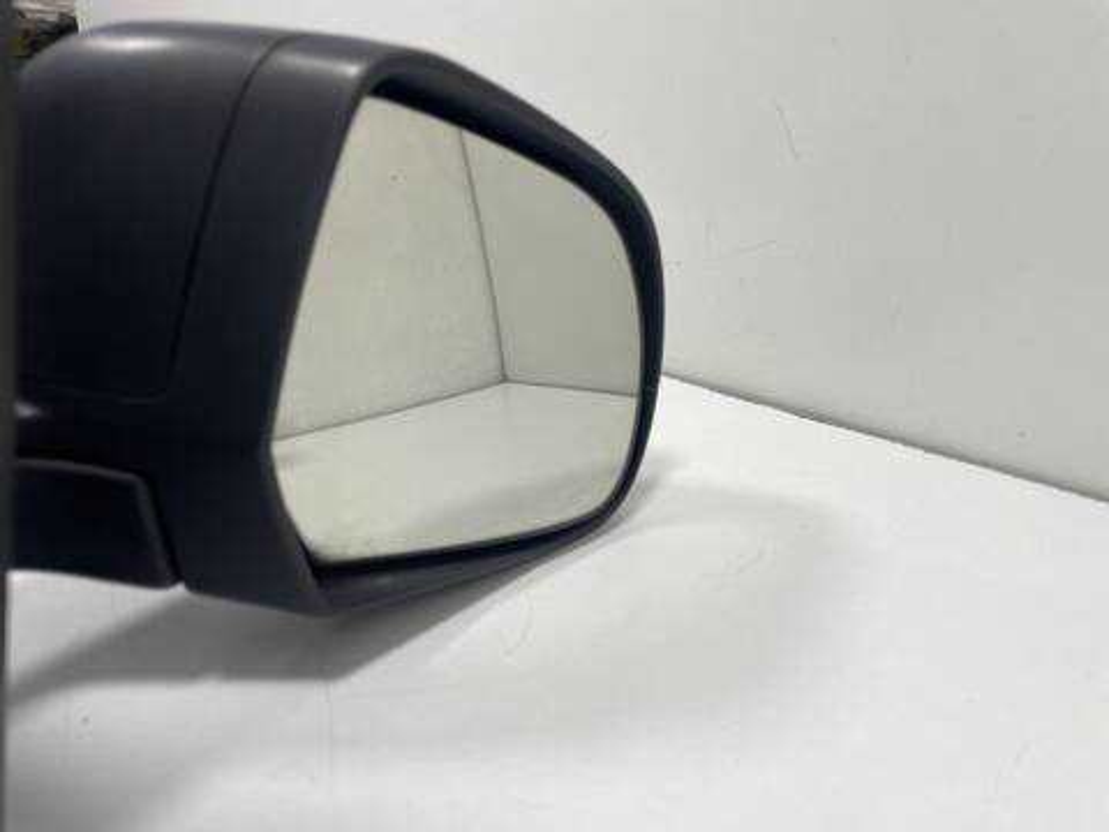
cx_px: 554
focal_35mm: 26
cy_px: 416
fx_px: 833
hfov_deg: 67.3
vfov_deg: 53.1
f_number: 1.6
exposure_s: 1/100
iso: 50
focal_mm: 4.2
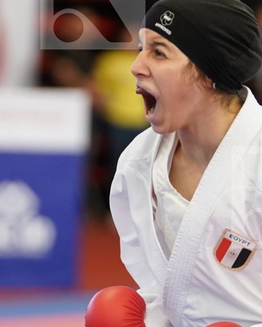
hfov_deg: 3.5
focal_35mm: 448
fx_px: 4341
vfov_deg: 4.3
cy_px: 198
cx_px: 93
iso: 2500
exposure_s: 1/800
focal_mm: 154
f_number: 2.8
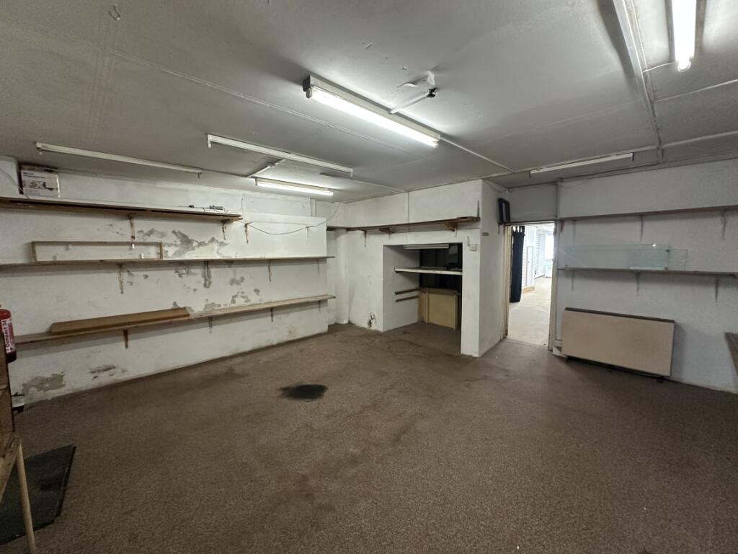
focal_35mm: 14
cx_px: 369
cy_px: 277
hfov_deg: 102.1
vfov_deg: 85.7
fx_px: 298
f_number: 2.2
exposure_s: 1/50
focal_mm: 2.22
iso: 320
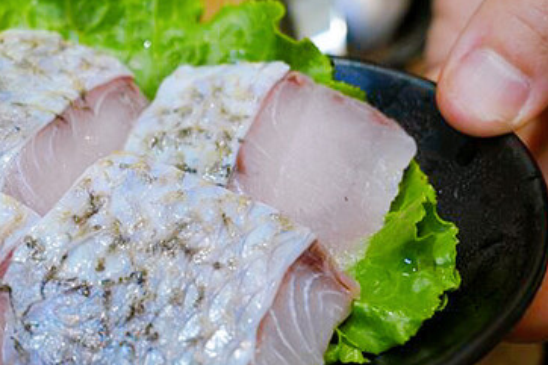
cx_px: -2
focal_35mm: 94
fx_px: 1430
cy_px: 238
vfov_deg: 14.5
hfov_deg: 21.0
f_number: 5.6
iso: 320
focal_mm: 40
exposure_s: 1/80
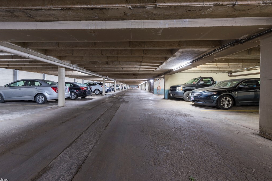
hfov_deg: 100.3
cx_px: 131
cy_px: 87
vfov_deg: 77.3
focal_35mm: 15
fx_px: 113
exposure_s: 2
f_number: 9
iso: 200
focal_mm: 14
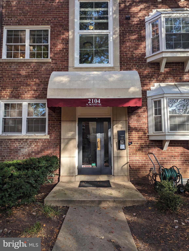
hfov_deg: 56.9
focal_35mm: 24
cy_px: 126
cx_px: 94
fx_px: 174
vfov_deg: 71.5
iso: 47
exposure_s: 1/299
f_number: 1.85
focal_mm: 6.81
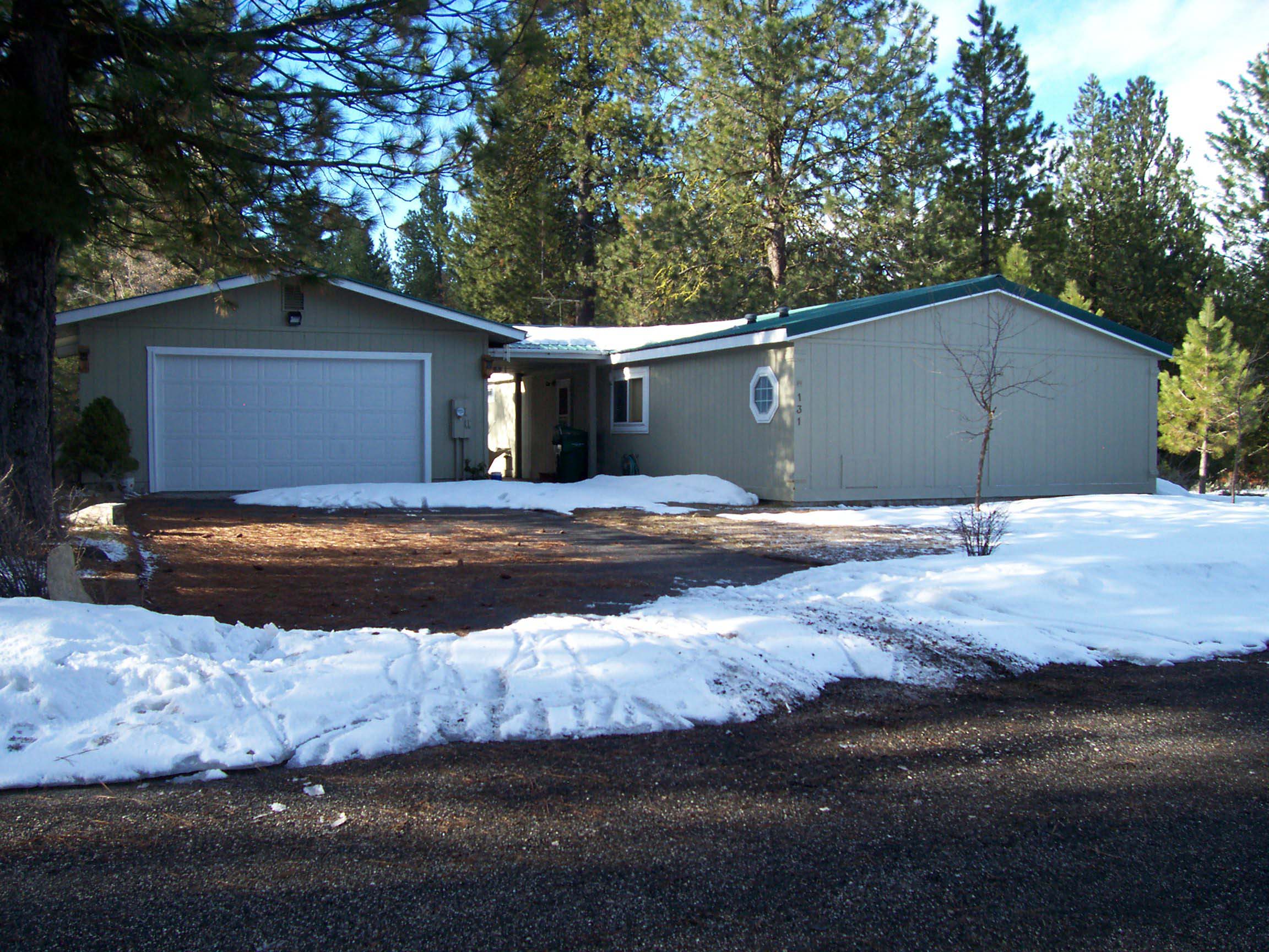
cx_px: 634
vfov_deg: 41.8
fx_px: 1246
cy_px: 476
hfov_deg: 54.0
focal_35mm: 34
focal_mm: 5.6
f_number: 2.7
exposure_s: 1/377
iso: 80
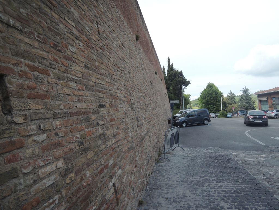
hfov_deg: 71.6
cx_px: 140
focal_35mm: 24
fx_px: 193
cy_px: 105
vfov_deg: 56.8
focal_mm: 4.3
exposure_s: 1/1000
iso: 100
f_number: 2.5
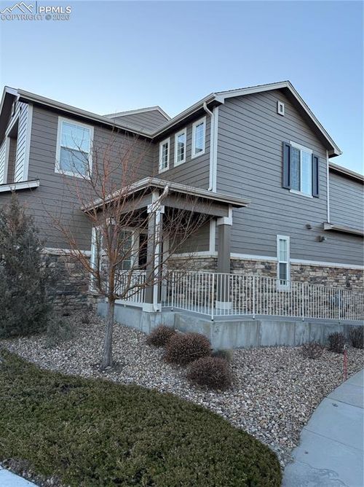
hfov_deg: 56.8
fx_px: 337
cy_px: 244
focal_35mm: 24
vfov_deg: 71.6
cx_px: 182
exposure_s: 1/563
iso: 100
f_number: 1.78
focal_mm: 6.76
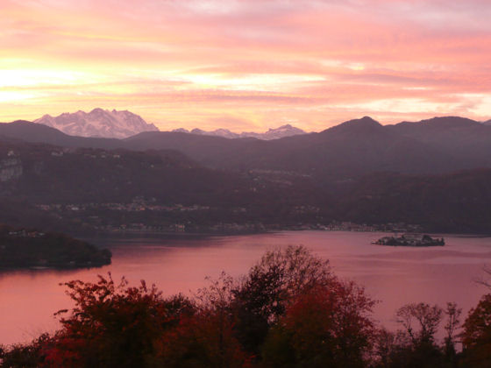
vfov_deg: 21.9
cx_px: 246
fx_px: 950
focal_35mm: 67
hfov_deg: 29.0
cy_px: 184
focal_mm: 11
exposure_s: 1/13
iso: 200
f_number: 4.5
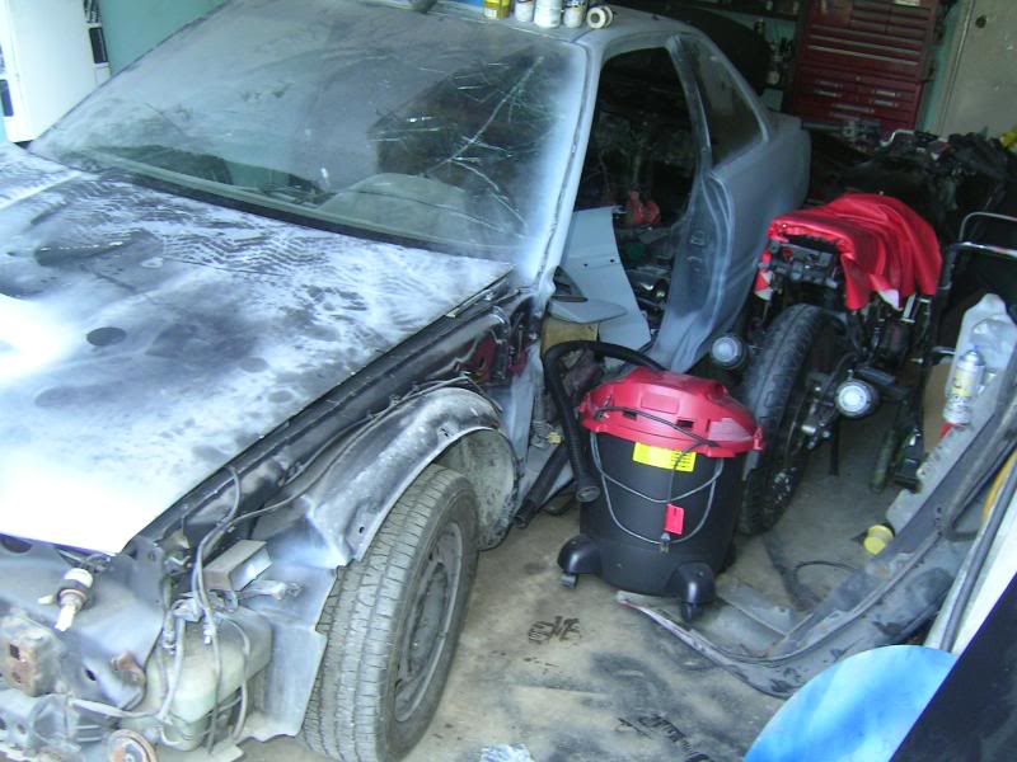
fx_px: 1058
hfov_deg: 51.4
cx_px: 508
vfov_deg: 39.7
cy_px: 381
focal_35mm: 36
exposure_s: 1/30
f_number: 2.8
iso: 100
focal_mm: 5.6
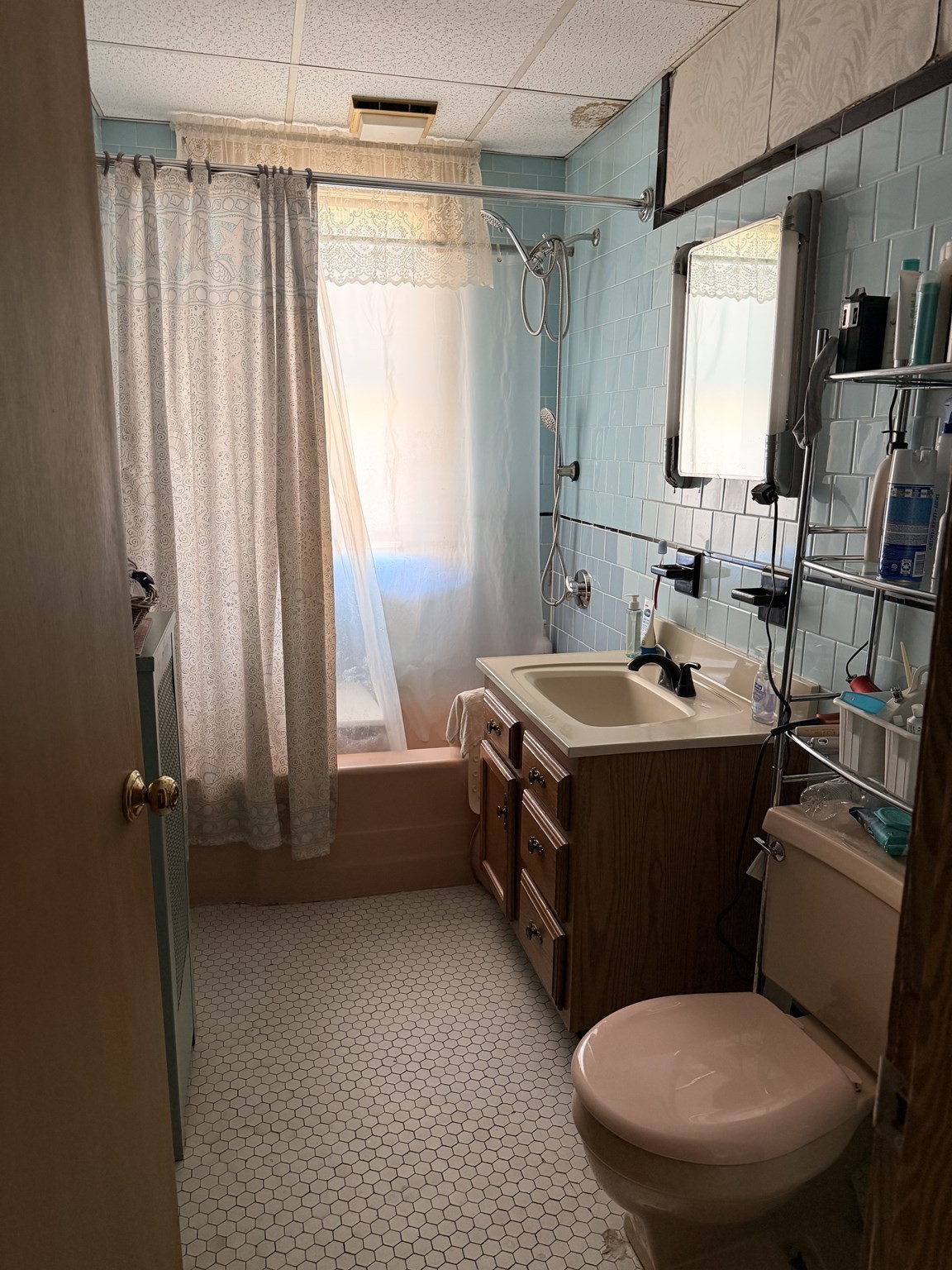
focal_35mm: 24
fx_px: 880
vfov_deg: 71.6
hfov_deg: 56.8
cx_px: 476
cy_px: 635
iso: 400
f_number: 1.78
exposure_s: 1/120
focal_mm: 6.76
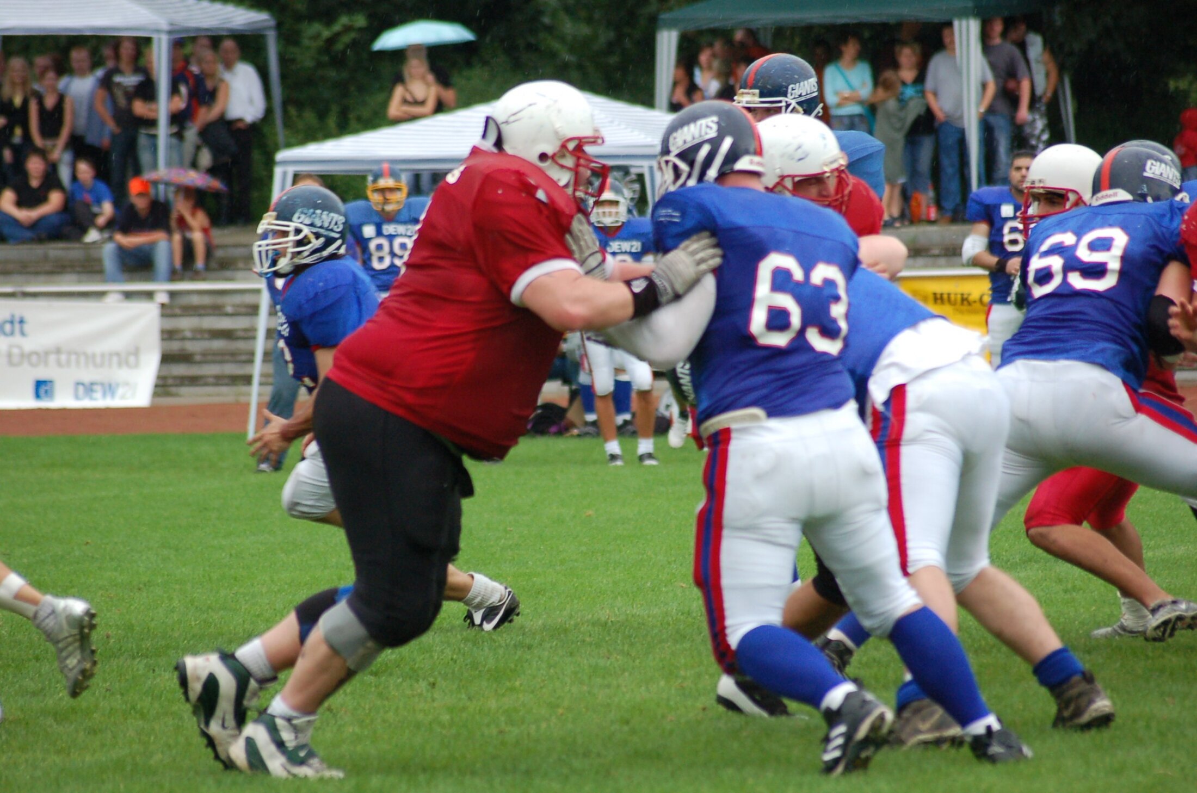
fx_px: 9707
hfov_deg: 7.1
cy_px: 396
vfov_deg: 4.7
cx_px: 598
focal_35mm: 292
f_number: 5
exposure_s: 1/500
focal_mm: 195
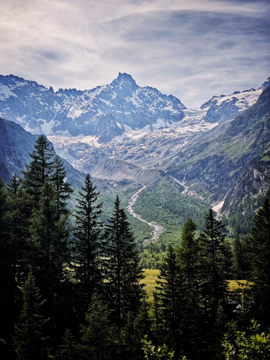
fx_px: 478
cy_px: 180
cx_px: 135
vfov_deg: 41.2
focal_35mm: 46
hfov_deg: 31.5
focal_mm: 6.55
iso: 50
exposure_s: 1/4636
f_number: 1.6
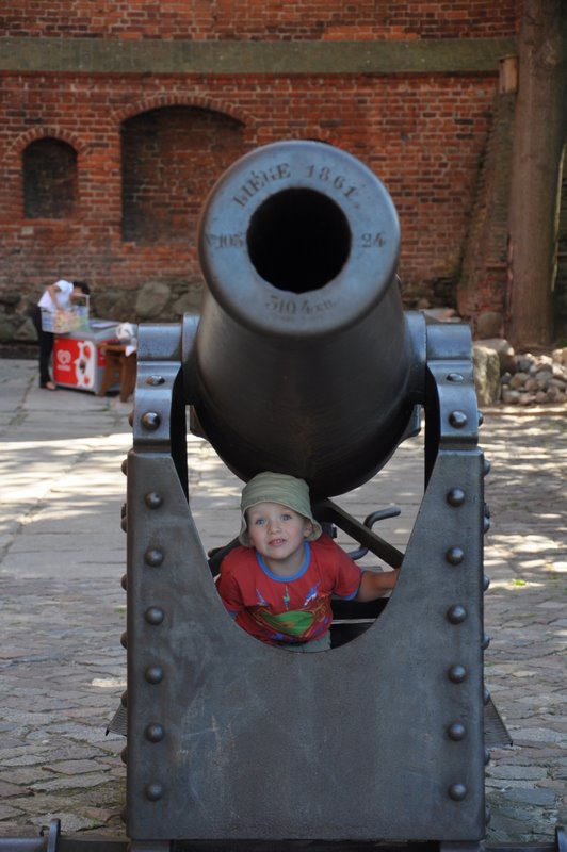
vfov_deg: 19.5
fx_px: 2485
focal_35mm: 105
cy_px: 426
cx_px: 284
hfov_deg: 13.0
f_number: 5.6
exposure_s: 1/250
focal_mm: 70
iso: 400
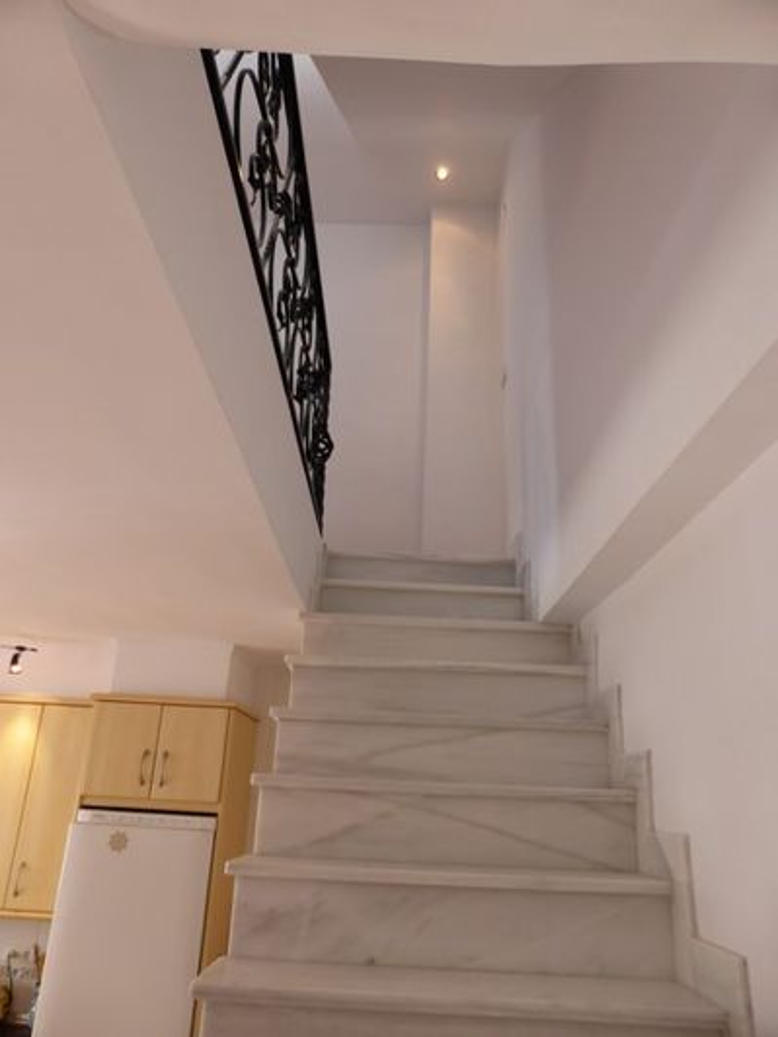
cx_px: 389
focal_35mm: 25
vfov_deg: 69.4
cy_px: 518
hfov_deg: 54.9
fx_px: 749
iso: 200
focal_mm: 4.3
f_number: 3.3
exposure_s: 1/60
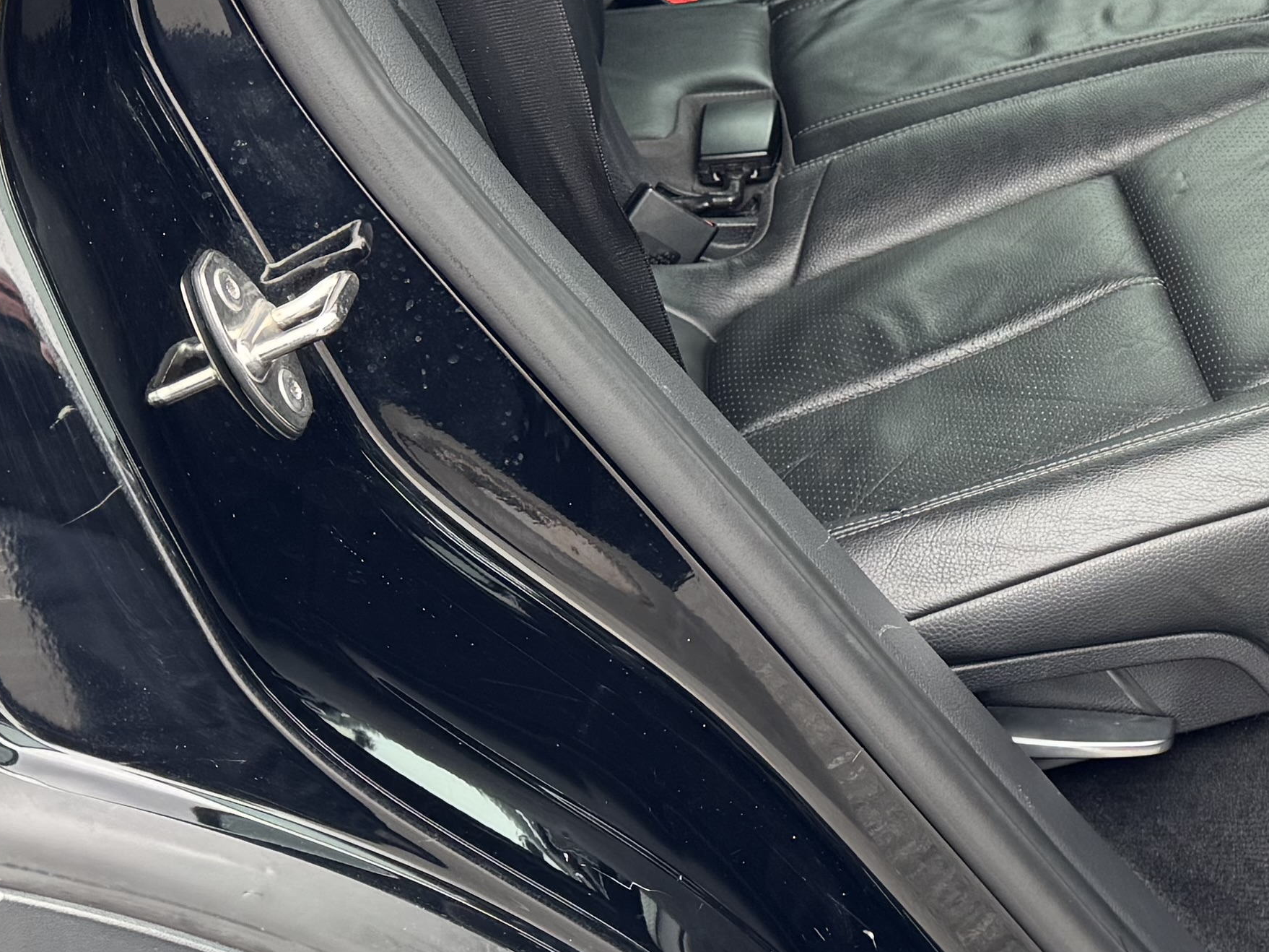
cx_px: 1382
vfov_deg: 18.2
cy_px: -82
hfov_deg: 23.5
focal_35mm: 78
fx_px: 2859
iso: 80
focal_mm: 6.76
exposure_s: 1/121
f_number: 1.78
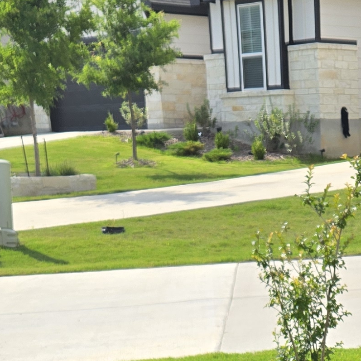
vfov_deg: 14.8
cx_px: 379
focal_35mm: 102
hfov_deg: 16.6
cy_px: 657
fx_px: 1203
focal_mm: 5.4
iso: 25
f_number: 1.8
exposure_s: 1/1542
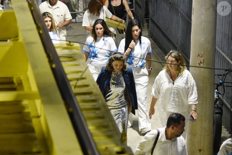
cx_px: 116
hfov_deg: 15.6
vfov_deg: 10.5
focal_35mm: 131
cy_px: 77
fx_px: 844
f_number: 5
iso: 3200
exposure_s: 1/250
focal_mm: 130
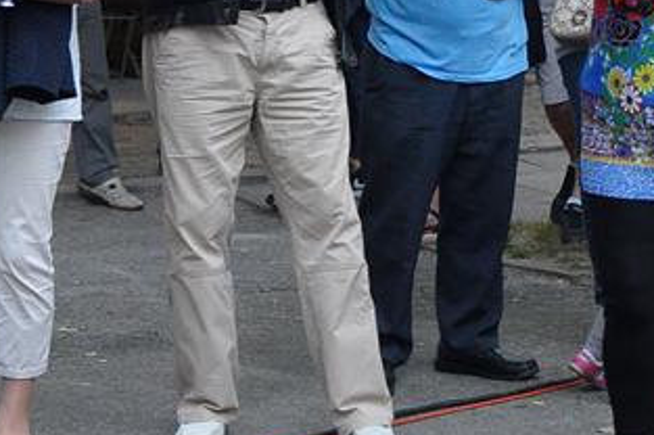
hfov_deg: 14.4
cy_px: 112
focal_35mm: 142
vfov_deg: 9.6
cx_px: 493
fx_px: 2583
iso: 2500
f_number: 5
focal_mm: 35
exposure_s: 1/100
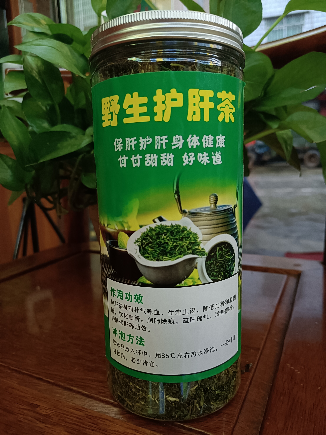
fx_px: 326
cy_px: 218
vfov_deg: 67.3
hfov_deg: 53.1
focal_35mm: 26
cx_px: 163
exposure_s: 1/33.3
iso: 1024
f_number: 1.8
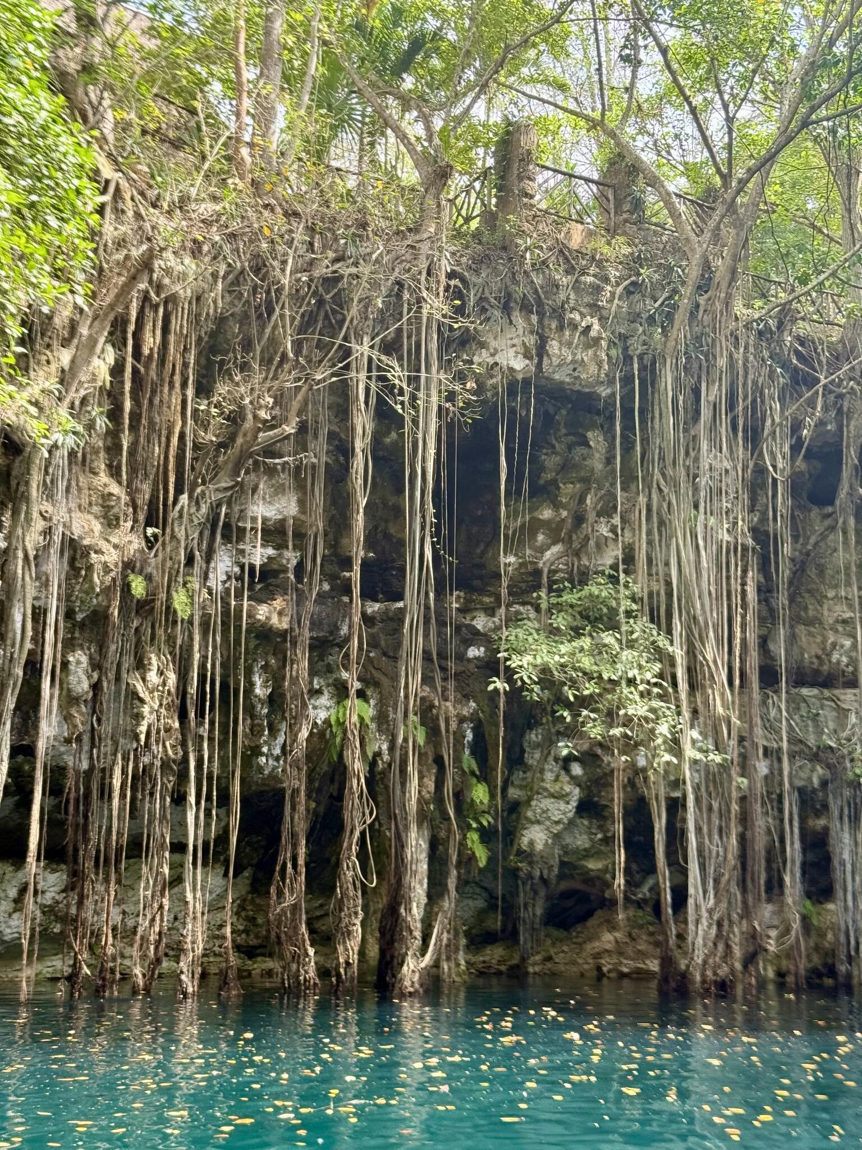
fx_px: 1594
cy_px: 575
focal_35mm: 48
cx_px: 431
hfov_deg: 30.3
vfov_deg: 39.7
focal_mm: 6.76
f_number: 1.78
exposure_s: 1/242
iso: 100
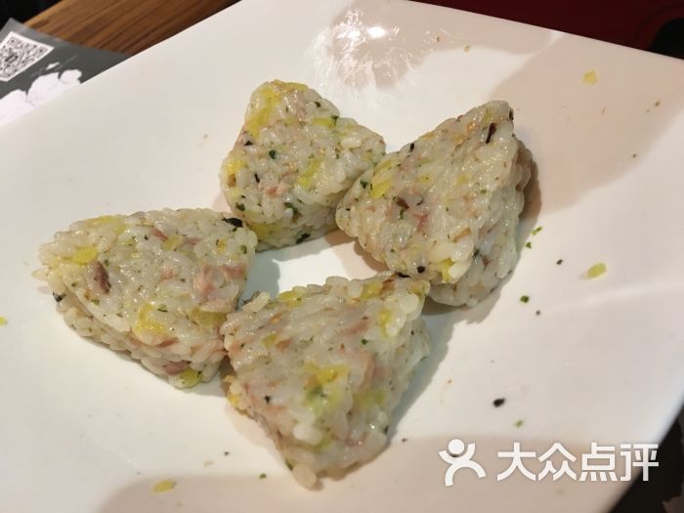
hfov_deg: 61.7
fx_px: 573
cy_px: 256
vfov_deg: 48.2
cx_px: 342
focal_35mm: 29
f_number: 2.2
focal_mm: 4.15
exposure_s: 1/17
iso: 80
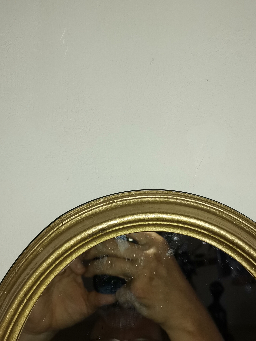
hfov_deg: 30.9
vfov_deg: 40.4
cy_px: 170
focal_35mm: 47
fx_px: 463
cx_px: 128
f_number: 1.8
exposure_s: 1/100
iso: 160
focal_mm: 4.75
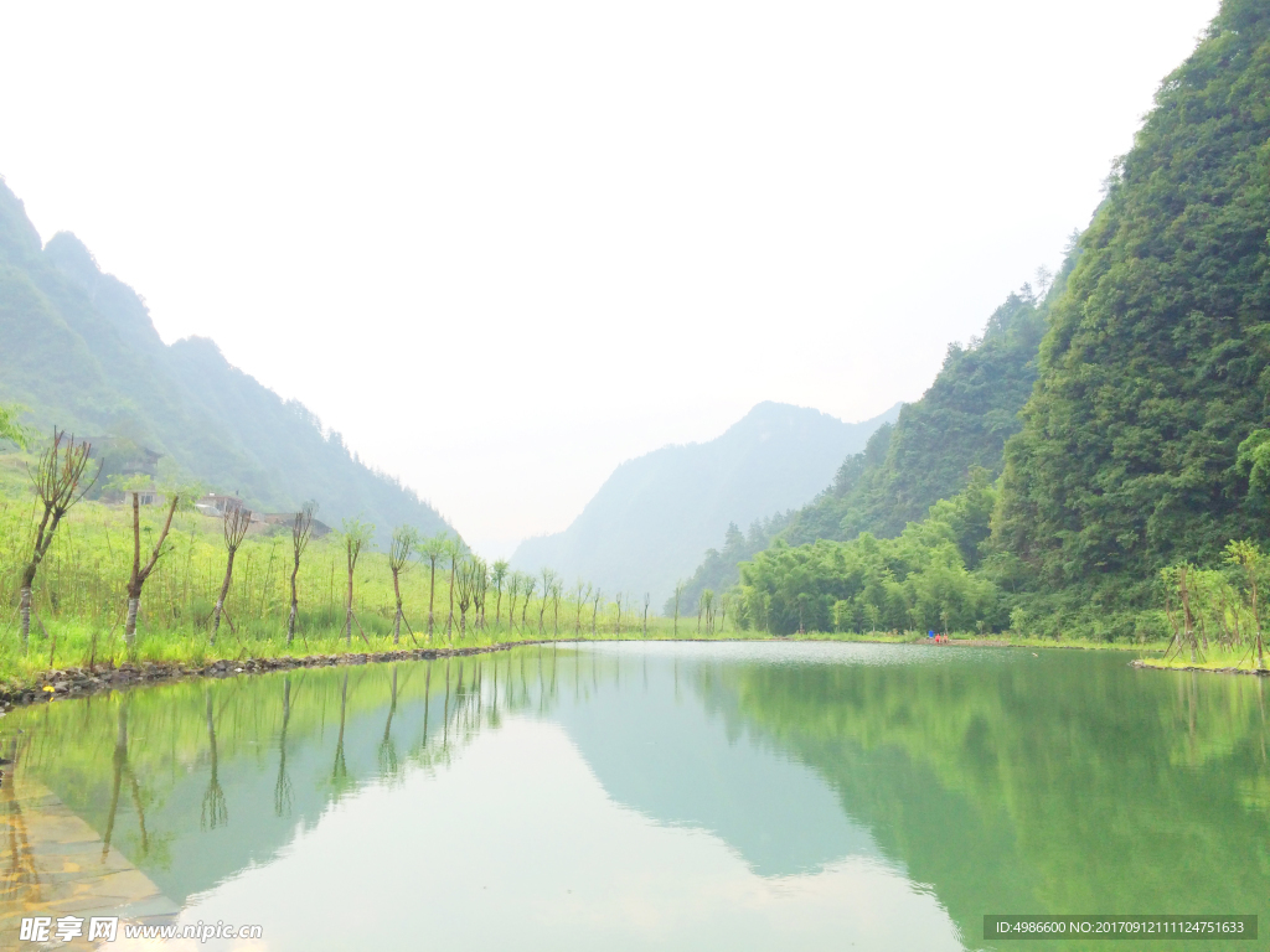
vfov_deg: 48.2
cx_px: 635
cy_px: 476
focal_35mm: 29
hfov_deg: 61.7
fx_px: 1064
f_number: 2.2
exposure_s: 1/456
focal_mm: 4.15
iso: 32
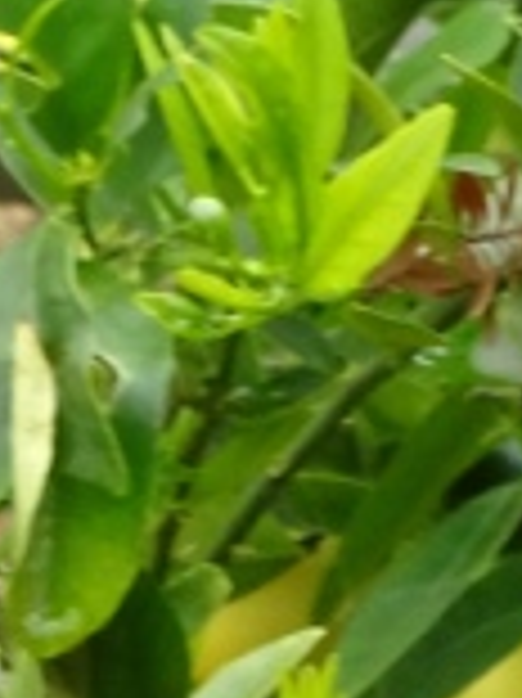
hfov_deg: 1.5
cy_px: 1581
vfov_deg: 2.1
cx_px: 302
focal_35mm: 964
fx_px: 19409
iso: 160
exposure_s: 1/160
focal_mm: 24.99
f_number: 5.6
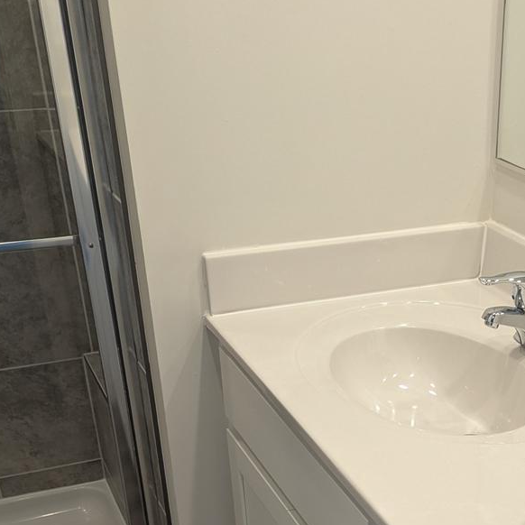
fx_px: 961
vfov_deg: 28.4
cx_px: 438
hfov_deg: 29.7
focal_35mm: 56
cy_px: 545
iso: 137
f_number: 1.85
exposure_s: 1/120
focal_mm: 6.81
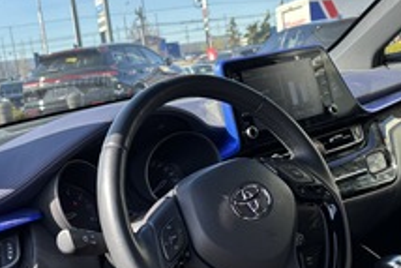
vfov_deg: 25.5
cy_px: 168
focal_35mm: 53
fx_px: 591
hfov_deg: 37.5
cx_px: 206
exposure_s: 1/622
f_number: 1.6
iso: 50
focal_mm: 5.96
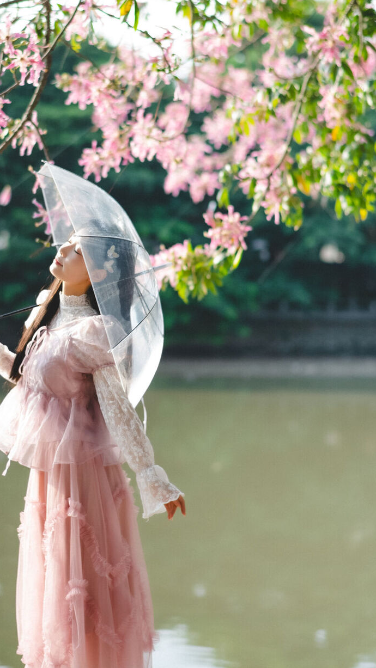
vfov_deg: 27.1
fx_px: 1383
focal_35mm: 78
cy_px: 271
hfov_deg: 15.4
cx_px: 101
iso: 400
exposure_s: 1/6400
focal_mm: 58
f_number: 1.8
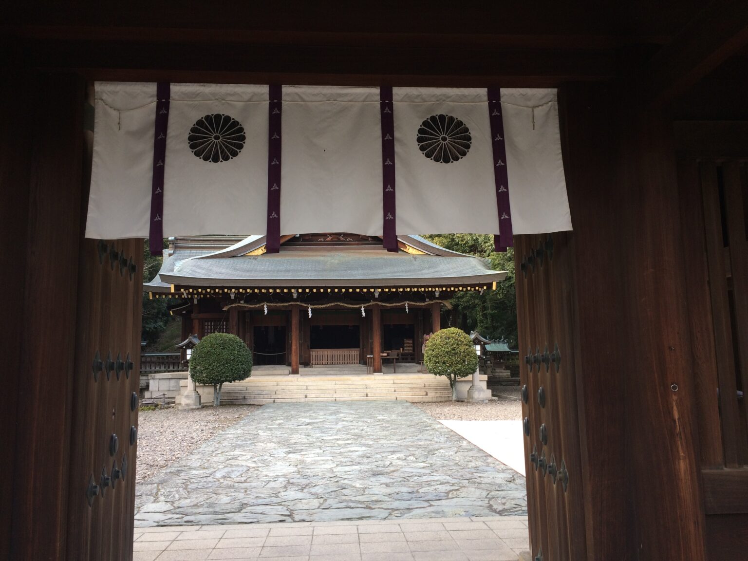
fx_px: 627
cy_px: 280
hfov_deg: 61.7
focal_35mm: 29
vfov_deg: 48.2
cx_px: 374
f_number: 2.2
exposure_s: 1/120
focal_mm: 4.15
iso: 32
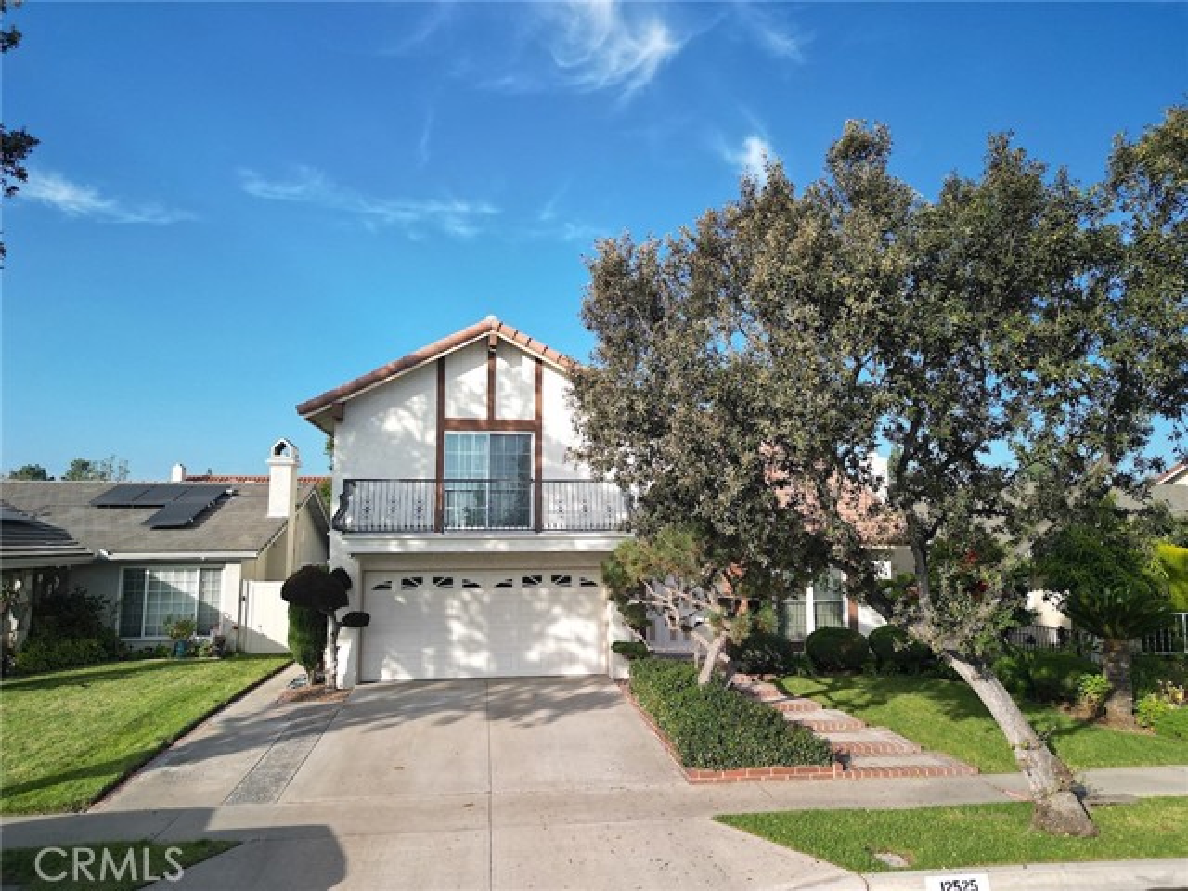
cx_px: 594
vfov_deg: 56.8
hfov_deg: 71.6
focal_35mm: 24
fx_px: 824
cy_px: 446
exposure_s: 1/200
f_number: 1.7
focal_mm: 6.72
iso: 100
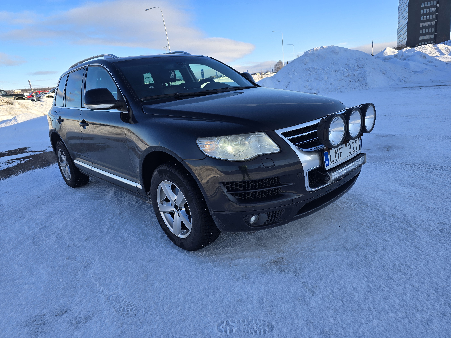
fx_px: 300
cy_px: 169
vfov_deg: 58.9
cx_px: 226
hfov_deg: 73.9
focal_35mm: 23
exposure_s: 1/324
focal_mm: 6.3
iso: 12
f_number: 1.7
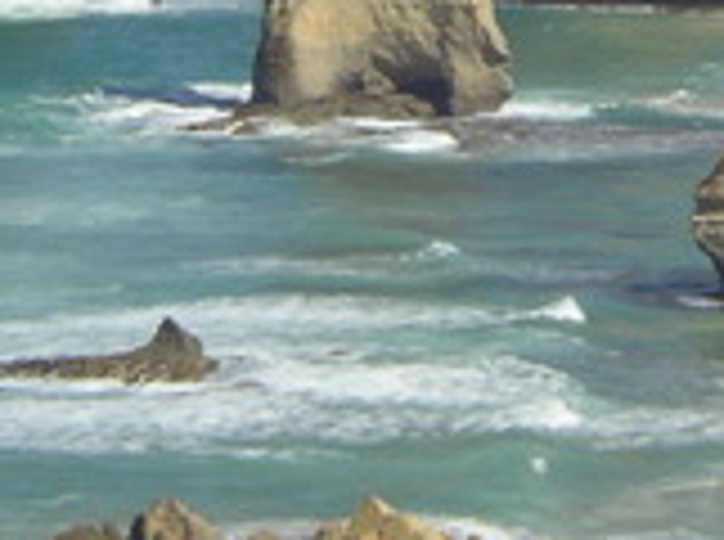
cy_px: -112
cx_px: 562
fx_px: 5008
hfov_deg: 8.3
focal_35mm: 240
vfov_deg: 6.1
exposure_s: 1/160
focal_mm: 13.3
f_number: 9
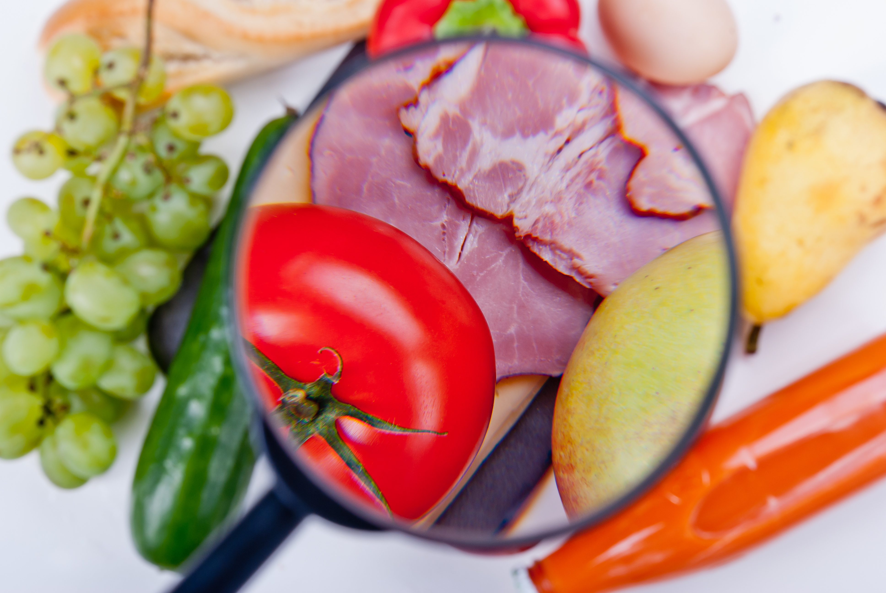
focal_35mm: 64
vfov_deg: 21.1
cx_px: 443
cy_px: 296
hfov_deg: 31.2
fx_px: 1589
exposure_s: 1/125
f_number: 13
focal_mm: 43
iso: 100
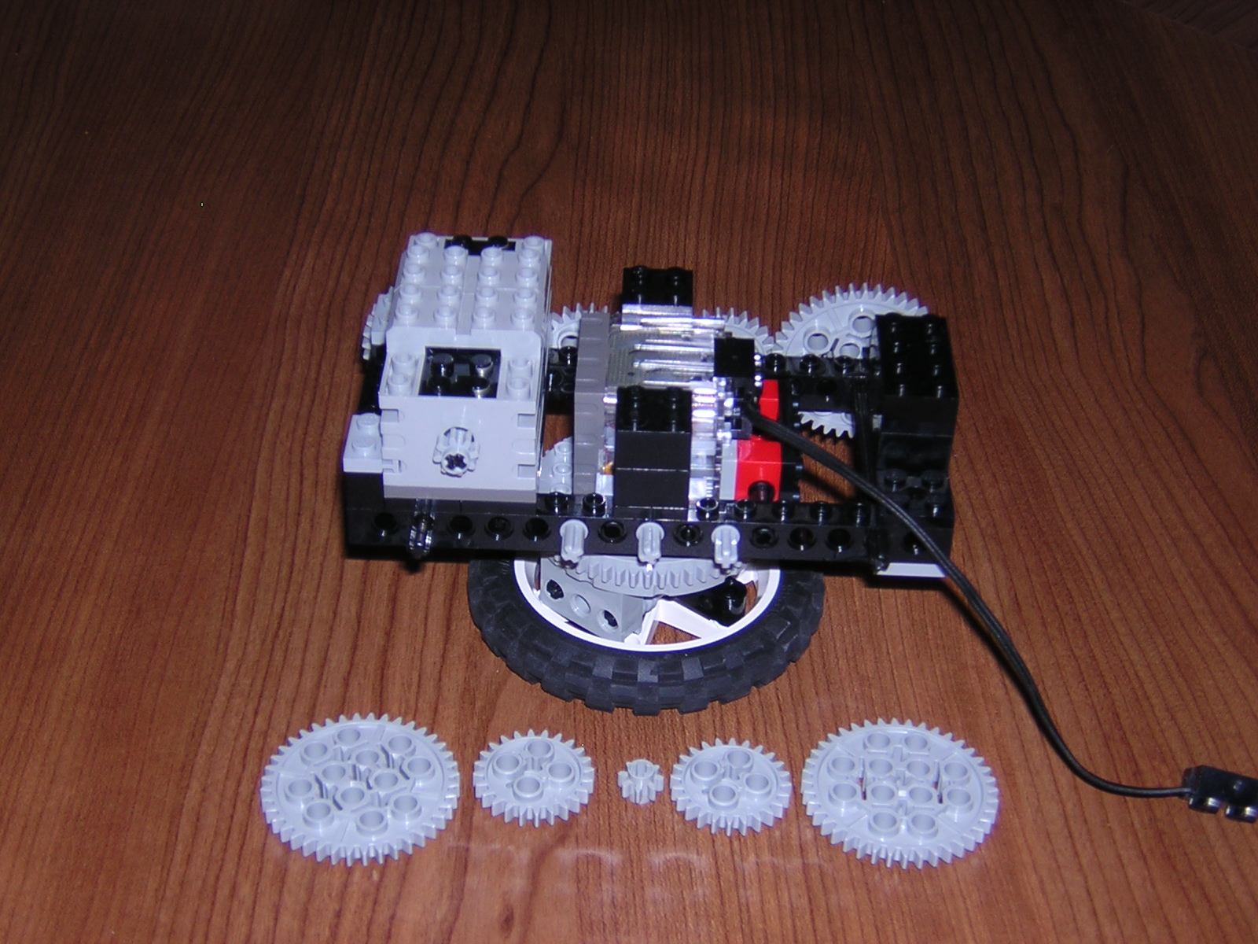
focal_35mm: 58
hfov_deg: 33.2
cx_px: 629
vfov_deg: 25.2
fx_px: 2108
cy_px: 472
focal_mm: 7.6
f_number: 3.3
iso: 100
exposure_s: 1/60.1
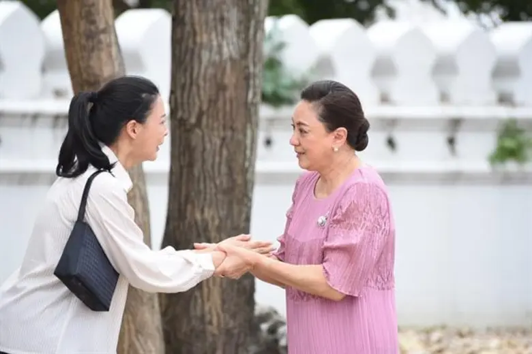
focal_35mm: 200
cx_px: 266
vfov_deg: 6.9
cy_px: 177
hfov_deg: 10.3
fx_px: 2955
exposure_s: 1/250
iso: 320
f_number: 5.3
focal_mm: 200
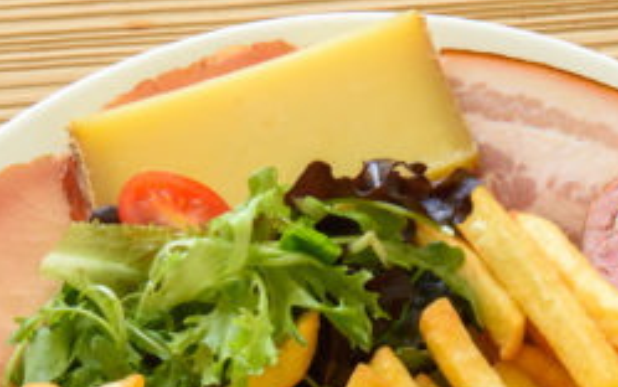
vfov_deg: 7.4
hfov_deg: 11.9
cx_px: 427
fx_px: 2966
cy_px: 520
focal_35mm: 176
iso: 400
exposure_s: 1/10
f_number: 14
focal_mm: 56
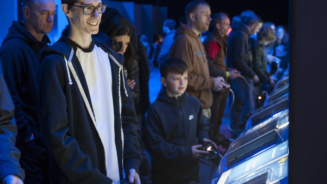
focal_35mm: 34
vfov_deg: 34.6
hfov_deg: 58.0
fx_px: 295
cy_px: 75
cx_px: 165
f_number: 2.8
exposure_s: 1/40
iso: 1600
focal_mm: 32
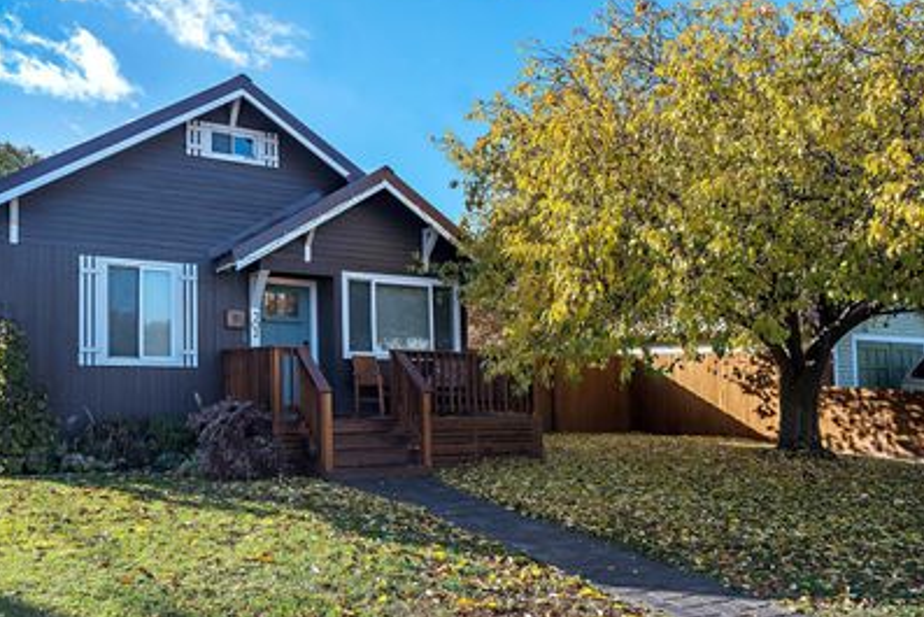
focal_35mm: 29
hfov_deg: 63.4
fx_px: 745
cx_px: 407
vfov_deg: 44.9
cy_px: 354
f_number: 9
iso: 200
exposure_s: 1/250
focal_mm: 23
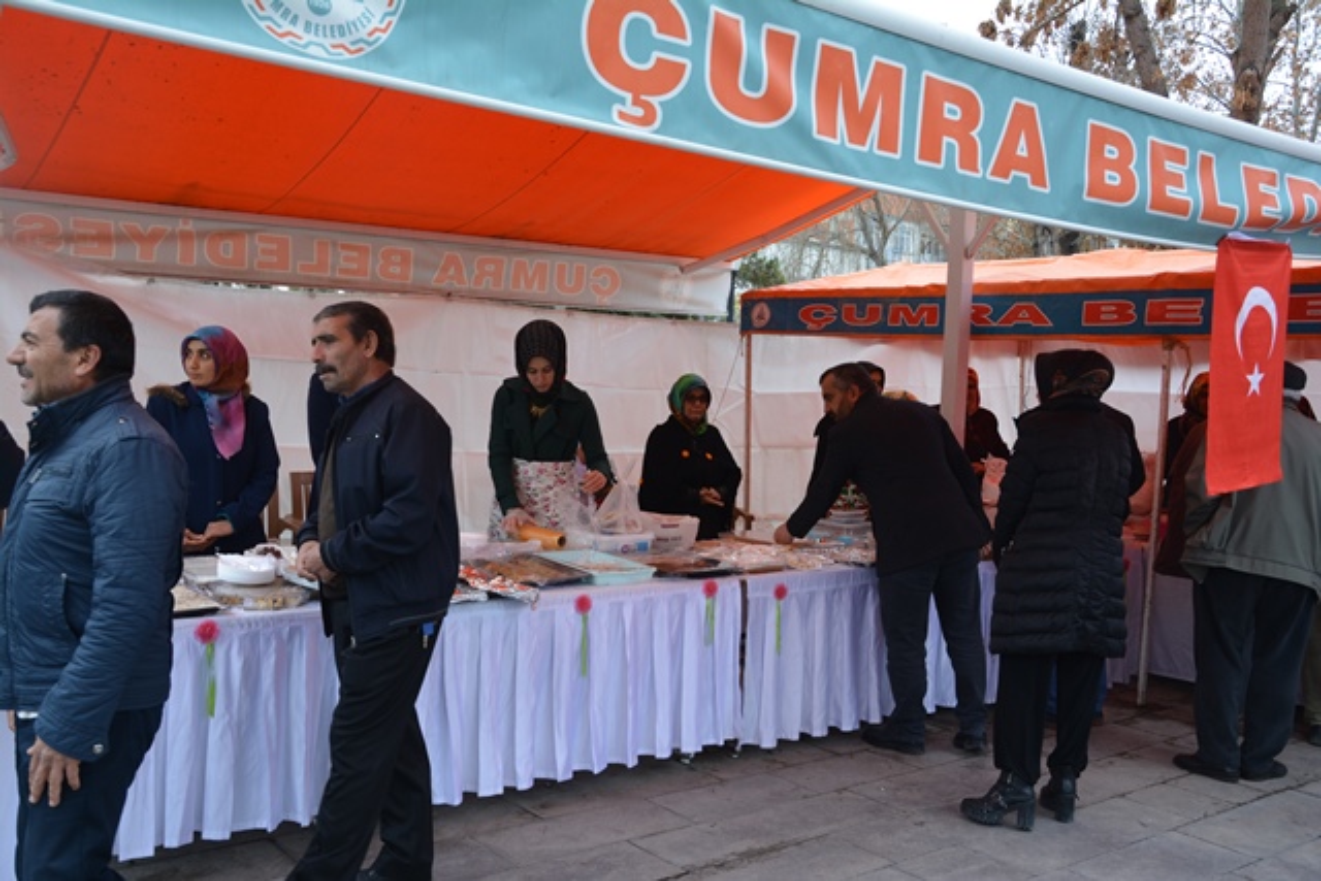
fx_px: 1321
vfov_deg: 36.9
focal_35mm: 36
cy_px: 440
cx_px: 660
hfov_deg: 53.1
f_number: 5.6
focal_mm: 24
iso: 200
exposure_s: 1/125
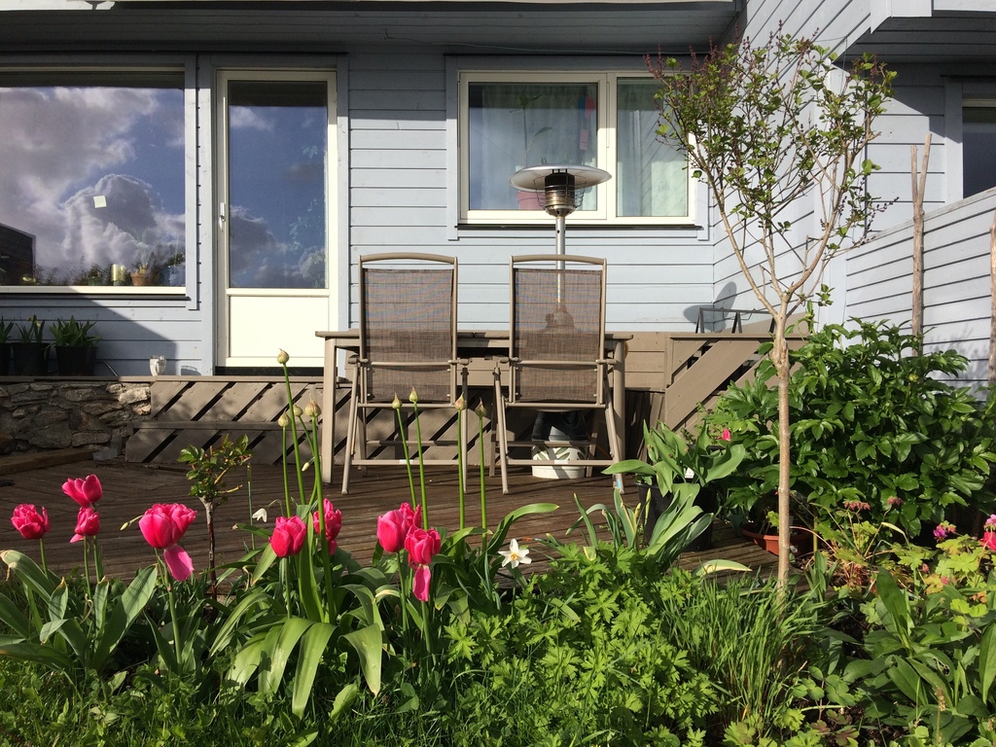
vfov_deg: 48.2
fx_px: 834
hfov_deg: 61.7
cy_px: 374
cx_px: 498
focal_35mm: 29
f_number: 2.2
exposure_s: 1/2564
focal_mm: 4.15
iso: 32
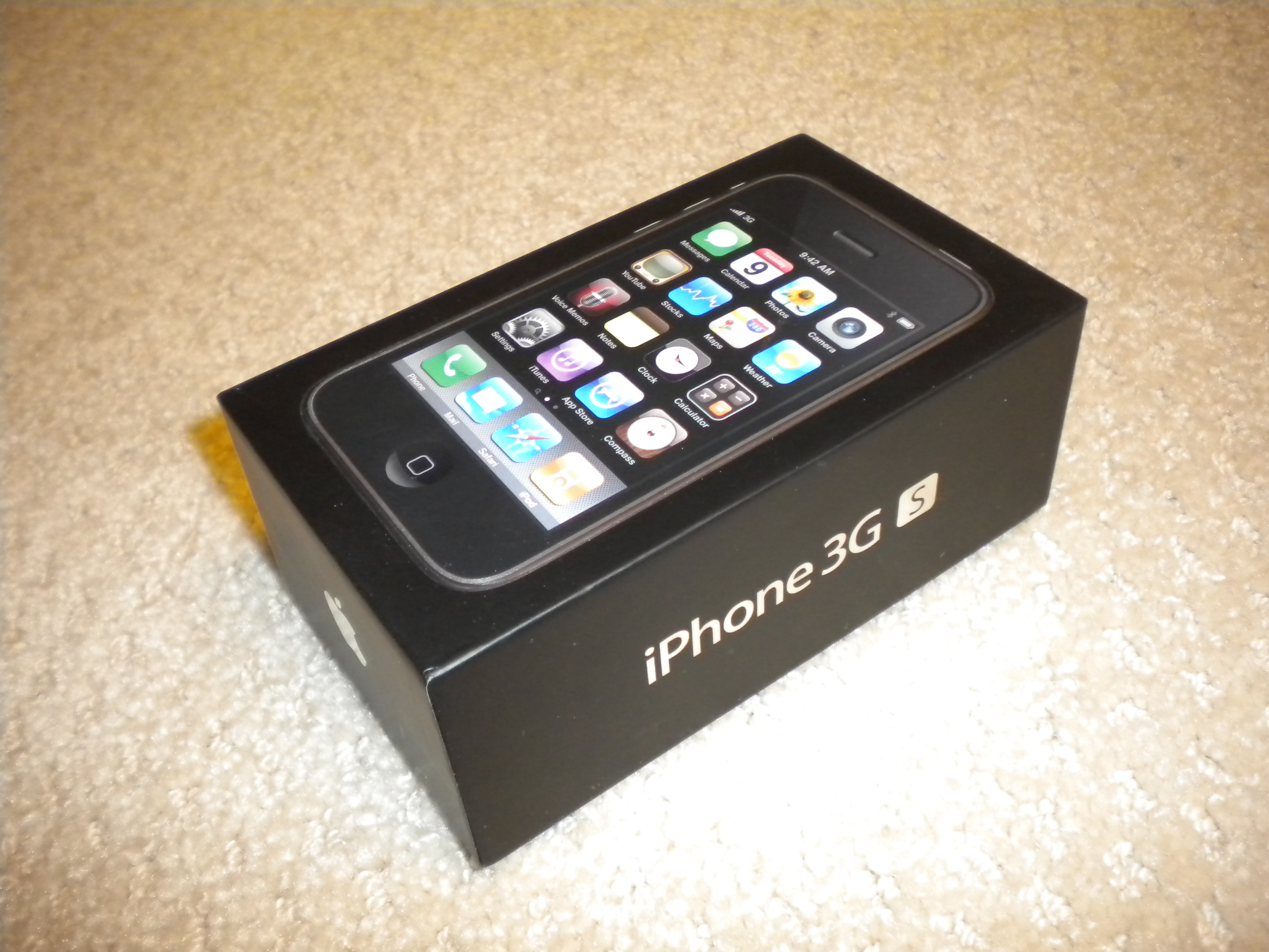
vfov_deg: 40.7
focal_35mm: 35
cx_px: 634
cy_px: 476
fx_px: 1283
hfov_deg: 52.6
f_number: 3.1
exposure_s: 1/30
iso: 400
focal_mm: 6.3
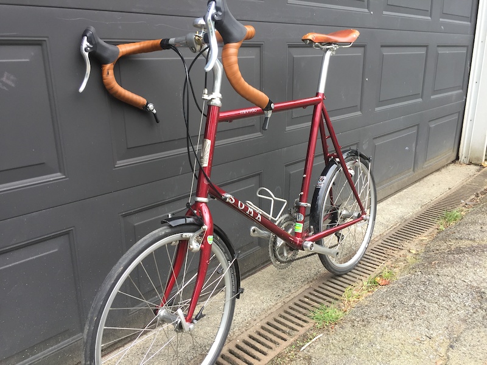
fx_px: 408
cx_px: 244
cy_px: 182
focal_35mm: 29
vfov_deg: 48.2
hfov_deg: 61.7
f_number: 2.2
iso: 40
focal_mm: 4.15
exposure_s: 1/120
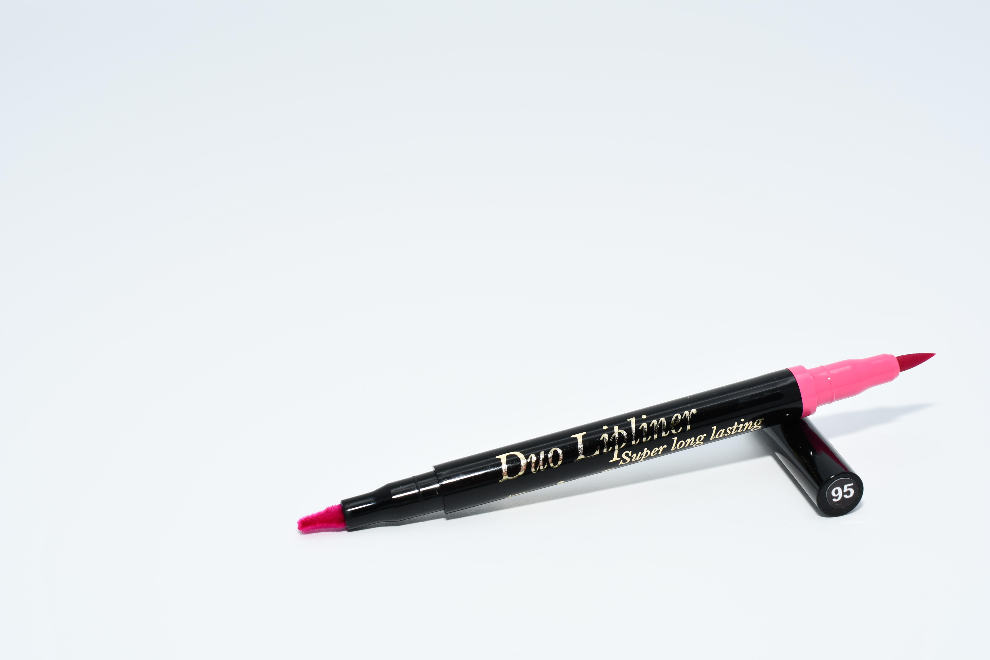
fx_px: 1430
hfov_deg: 38.2
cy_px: 330
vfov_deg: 26.0
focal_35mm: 52
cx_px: 495
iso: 200
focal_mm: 35
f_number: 10
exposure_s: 1/250
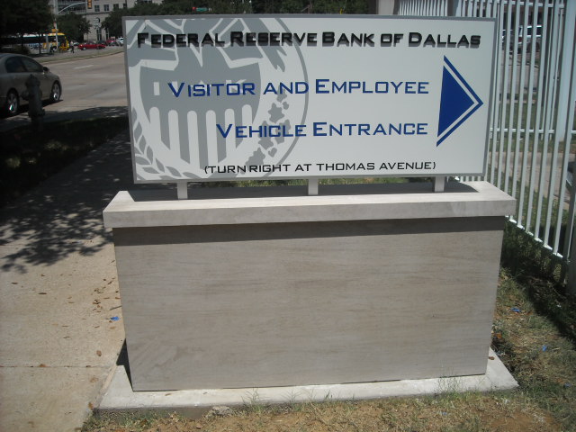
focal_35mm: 35
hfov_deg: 52.6
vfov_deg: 40.7
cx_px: 288
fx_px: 582
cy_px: 216
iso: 64
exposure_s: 1/478
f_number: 5.6
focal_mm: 5.7
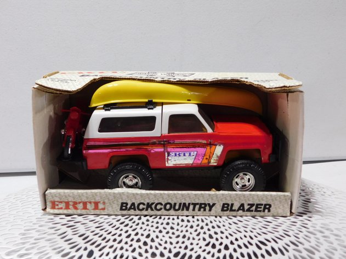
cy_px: 130
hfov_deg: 46.8
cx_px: 173
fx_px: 400
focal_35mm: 40
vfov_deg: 35.9
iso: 180
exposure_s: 1/30
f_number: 3.6
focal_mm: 7.1
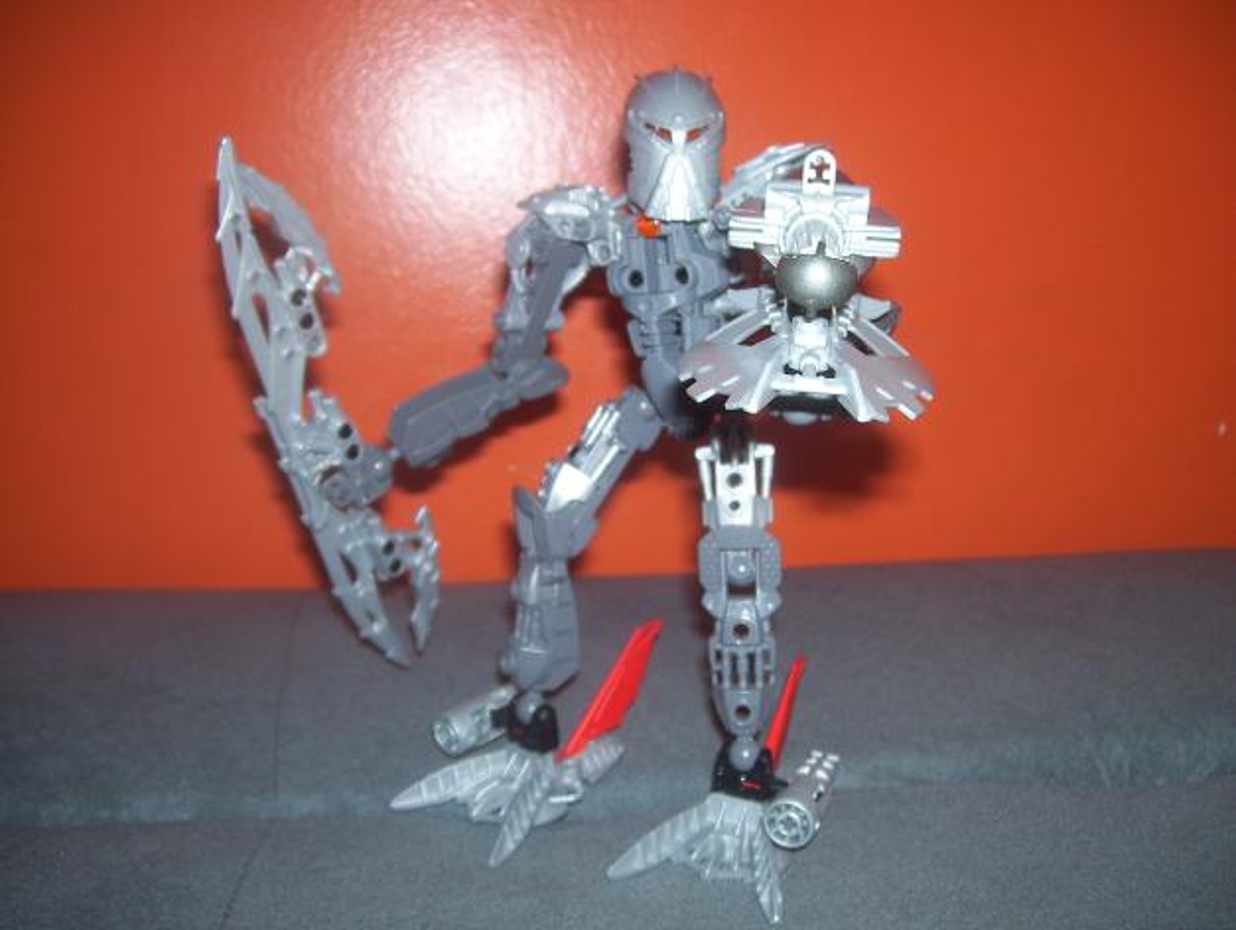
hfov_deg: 51.3
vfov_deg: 39.7
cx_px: 618
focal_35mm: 36
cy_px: 465
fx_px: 1287
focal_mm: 6
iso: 80
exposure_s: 1/60
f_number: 2.7
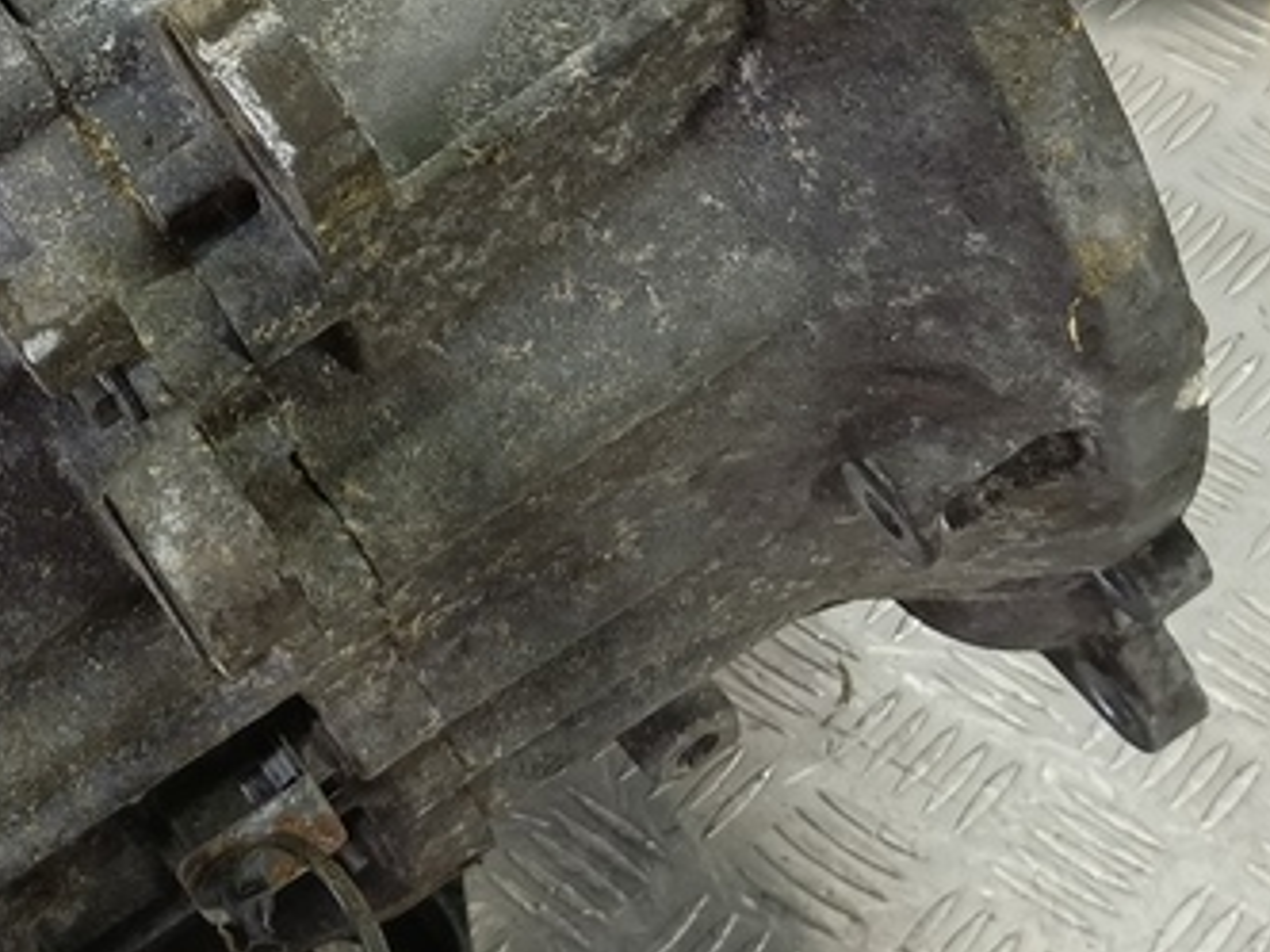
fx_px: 2605
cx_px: -50
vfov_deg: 20.0
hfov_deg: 25.8
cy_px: -23
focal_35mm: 71
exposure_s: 1/50
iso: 169
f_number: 1.6
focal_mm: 4.11
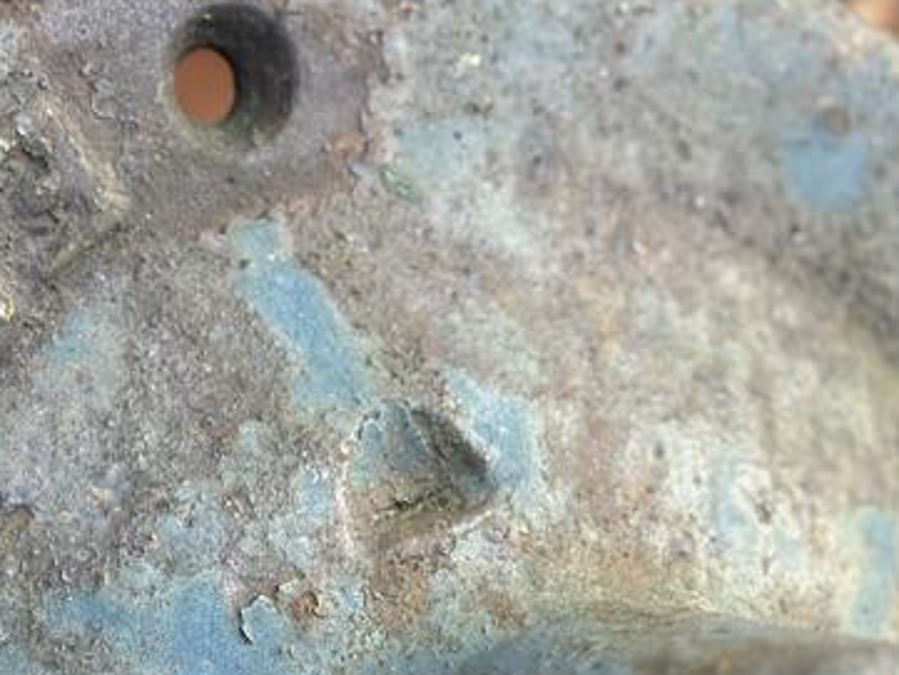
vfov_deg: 10.7
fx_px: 3533
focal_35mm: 136
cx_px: 15
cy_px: 849
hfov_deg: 14.3
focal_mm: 6.86
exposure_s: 1/66
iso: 125
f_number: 1.78
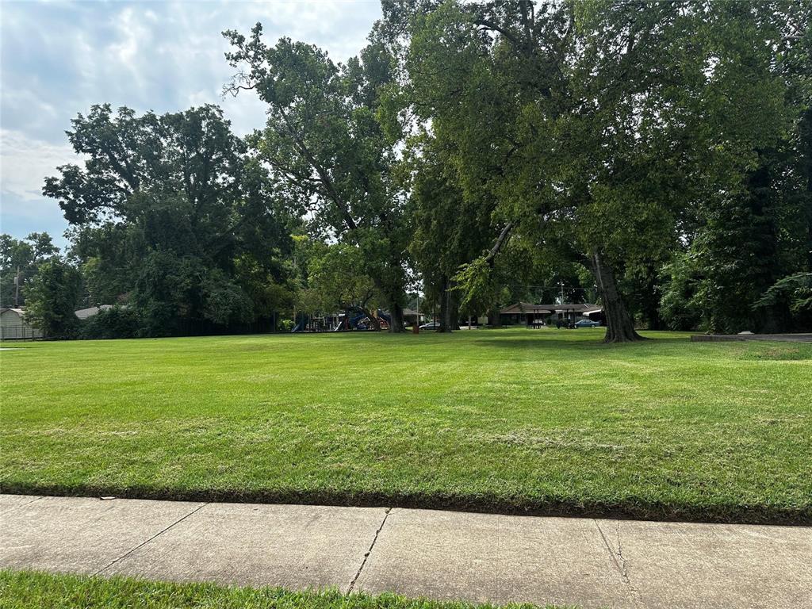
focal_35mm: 24
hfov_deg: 71.6
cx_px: 406
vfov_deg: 56.8
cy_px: 304
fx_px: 563
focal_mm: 6.86
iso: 80
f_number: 1.78
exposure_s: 1/2660
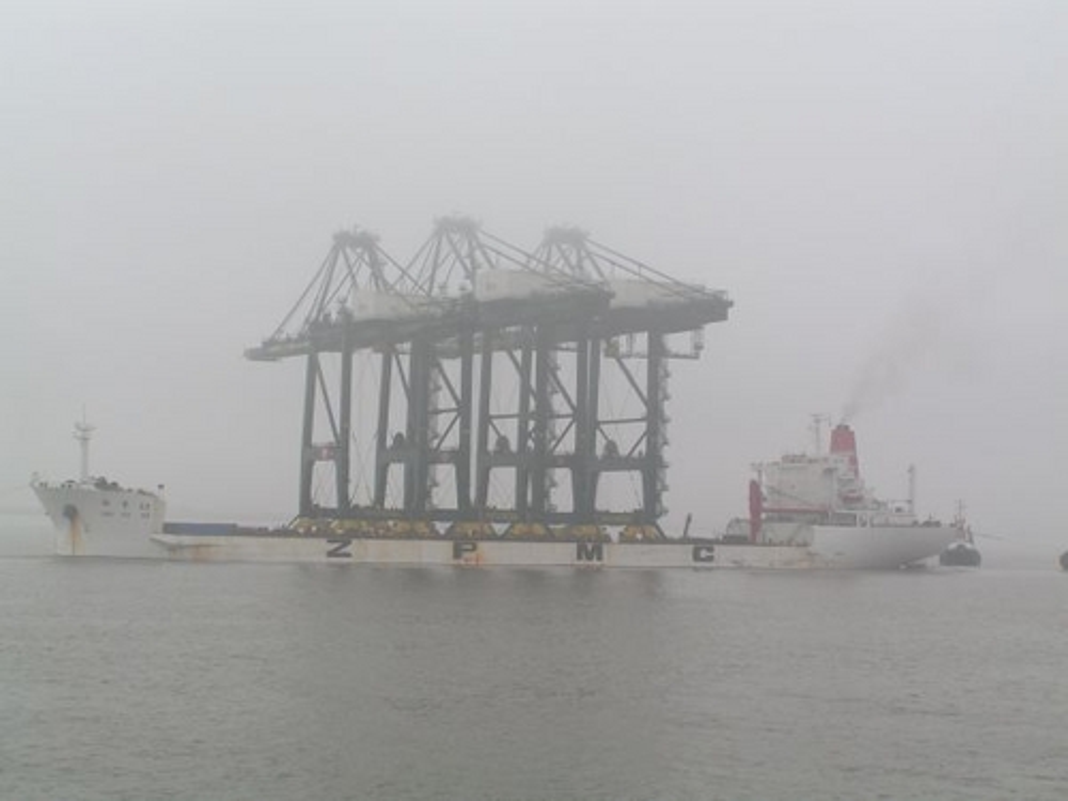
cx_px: 534
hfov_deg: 28.2
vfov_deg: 21.3
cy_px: 400
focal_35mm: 69
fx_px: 2129
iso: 50
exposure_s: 1/100
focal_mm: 11.5
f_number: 5.6
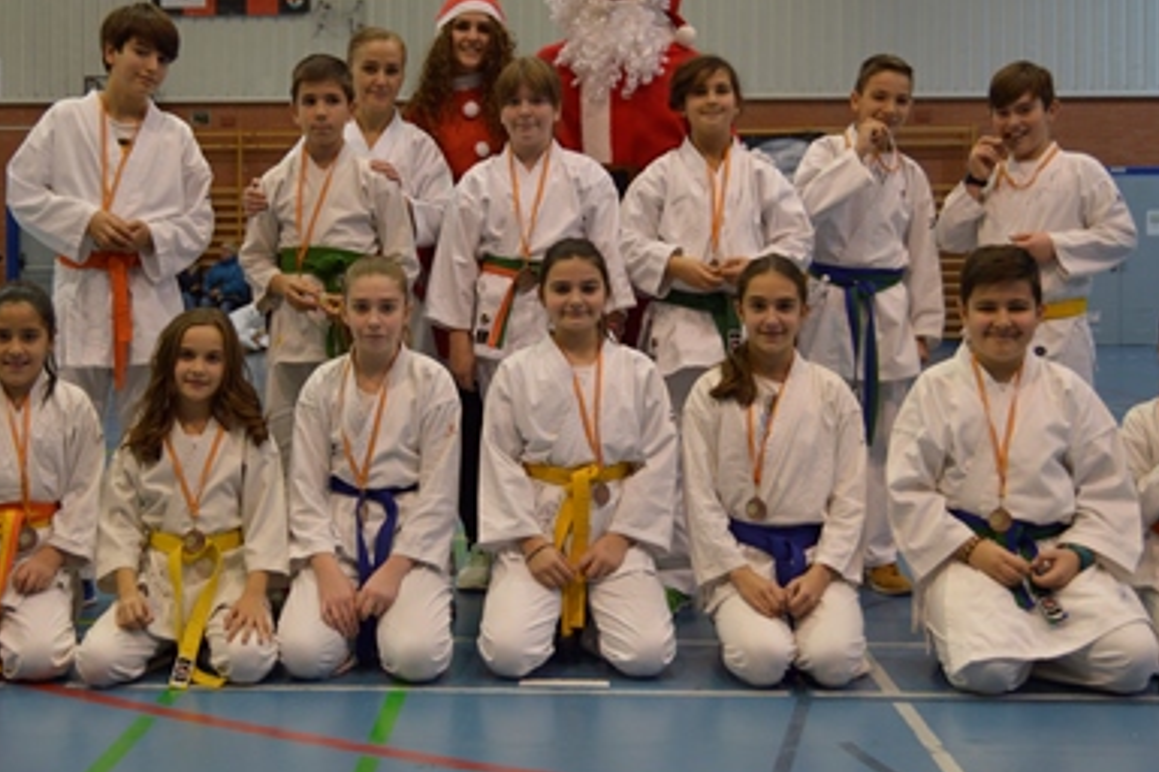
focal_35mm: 50
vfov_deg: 26.9
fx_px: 1610
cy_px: 290
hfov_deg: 39.5
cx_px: 471
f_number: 3.5
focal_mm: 20
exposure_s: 1/60
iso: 450
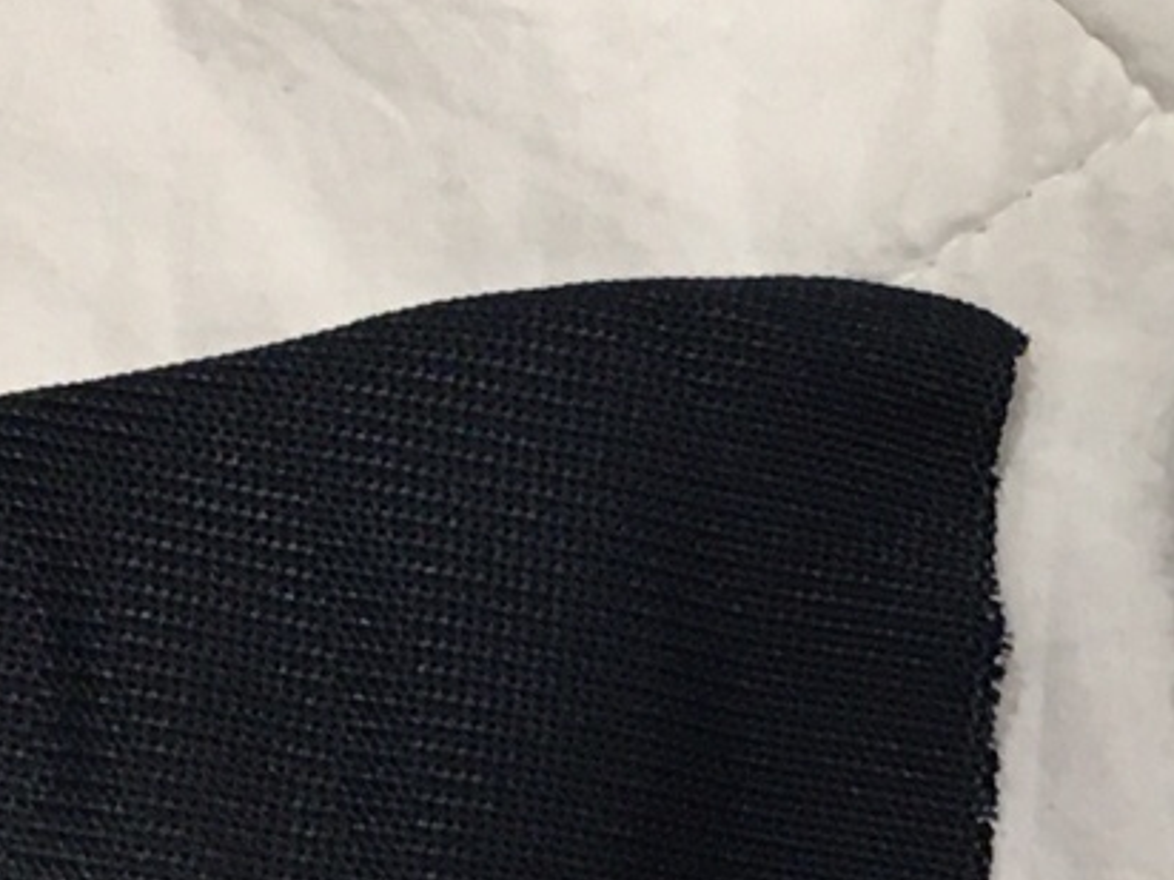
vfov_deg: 10.4
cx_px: 1086
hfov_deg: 13.8
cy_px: 732
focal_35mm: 142
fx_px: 4816
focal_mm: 4.15
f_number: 2.2
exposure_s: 1/30
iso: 100
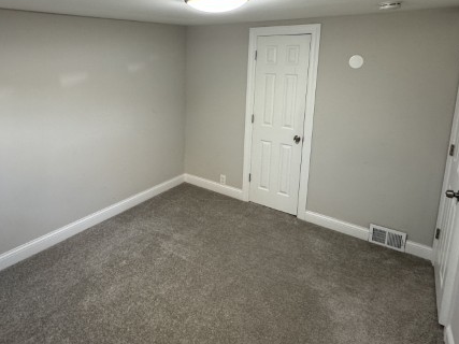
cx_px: 223
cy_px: 113
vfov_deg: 61.8
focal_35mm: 21
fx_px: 278
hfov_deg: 79.0
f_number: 2.2
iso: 160
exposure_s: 1/60
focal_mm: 2.22
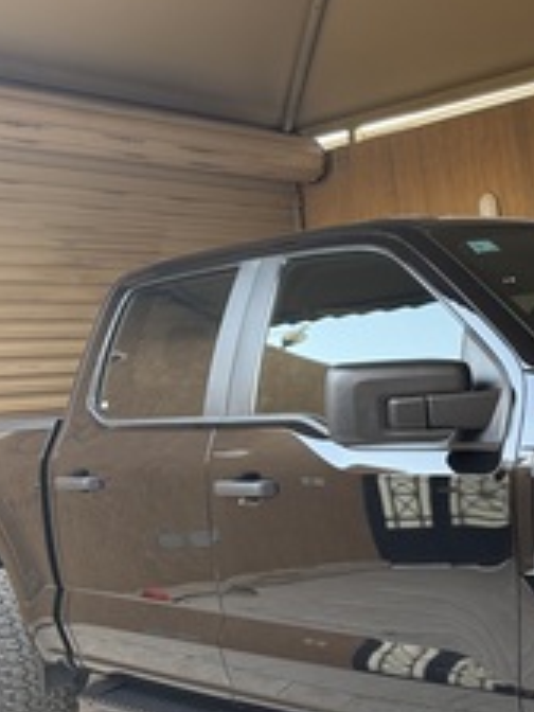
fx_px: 1008
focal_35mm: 49
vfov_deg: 38.7
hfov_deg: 25.5
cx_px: 695
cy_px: 428
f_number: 1.78
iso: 200
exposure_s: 1/121
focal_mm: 6.76
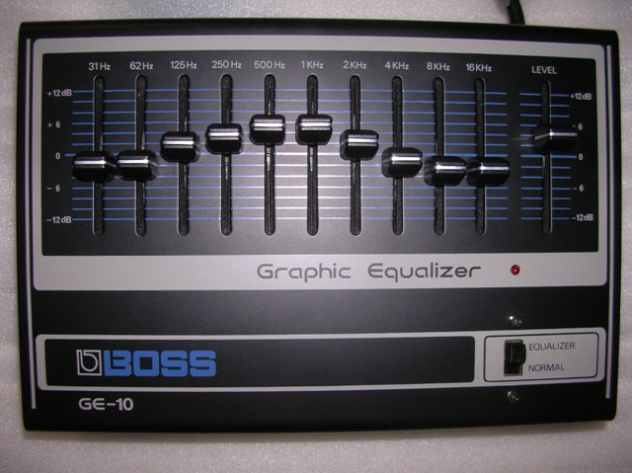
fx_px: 639
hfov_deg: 52.7
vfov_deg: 40.6
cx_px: 316
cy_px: 236
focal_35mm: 35
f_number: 2.8
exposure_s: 1/60.1
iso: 50
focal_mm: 5.8
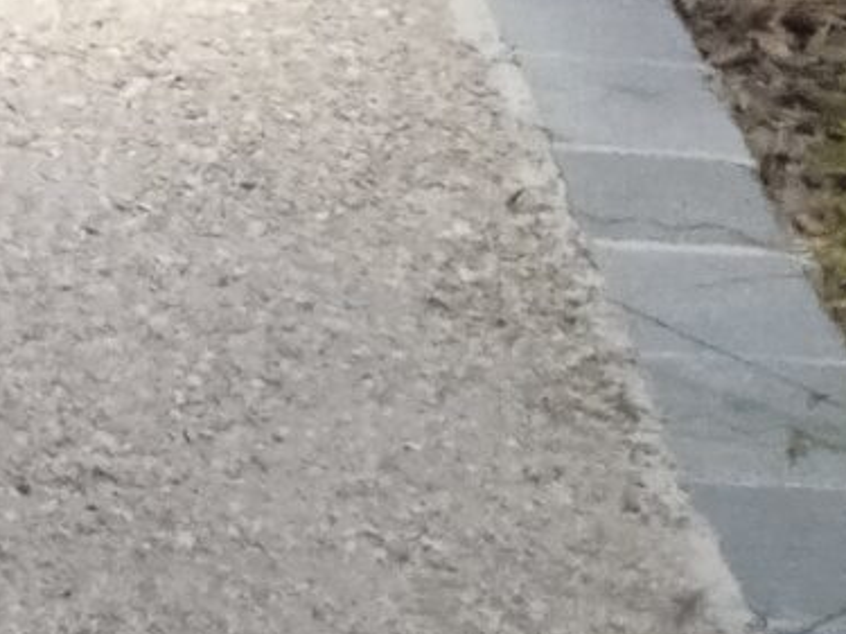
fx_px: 4666
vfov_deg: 7.2
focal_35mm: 191
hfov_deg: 9.0
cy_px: -957
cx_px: -1399
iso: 1948
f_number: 2.2
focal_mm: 3.43
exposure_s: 1/14.3
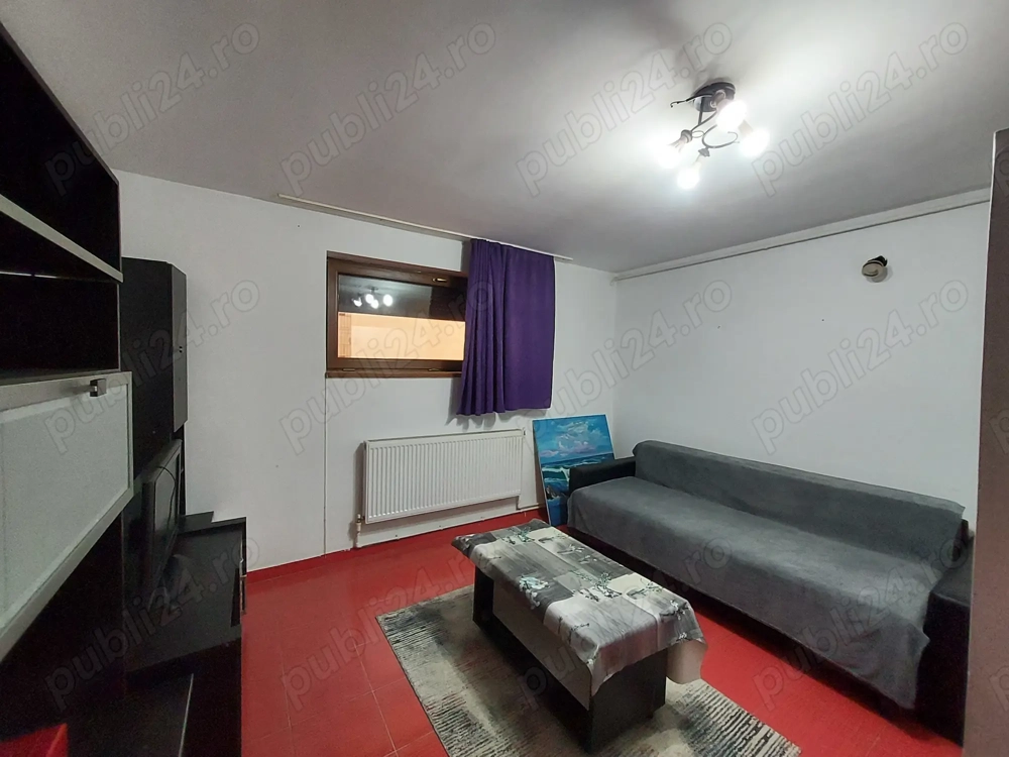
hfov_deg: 106.2
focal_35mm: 13
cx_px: 504
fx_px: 379
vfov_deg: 89.9
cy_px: 378
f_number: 2.2
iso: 200
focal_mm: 1.42
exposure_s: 1/50
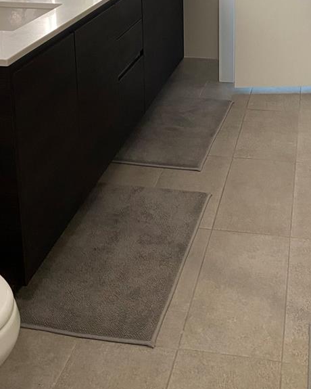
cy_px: 24
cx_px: 207
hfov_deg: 28.4
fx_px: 610
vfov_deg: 33.1
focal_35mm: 53
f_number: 1.8
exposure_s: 1/60
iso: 100
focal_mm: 4.25
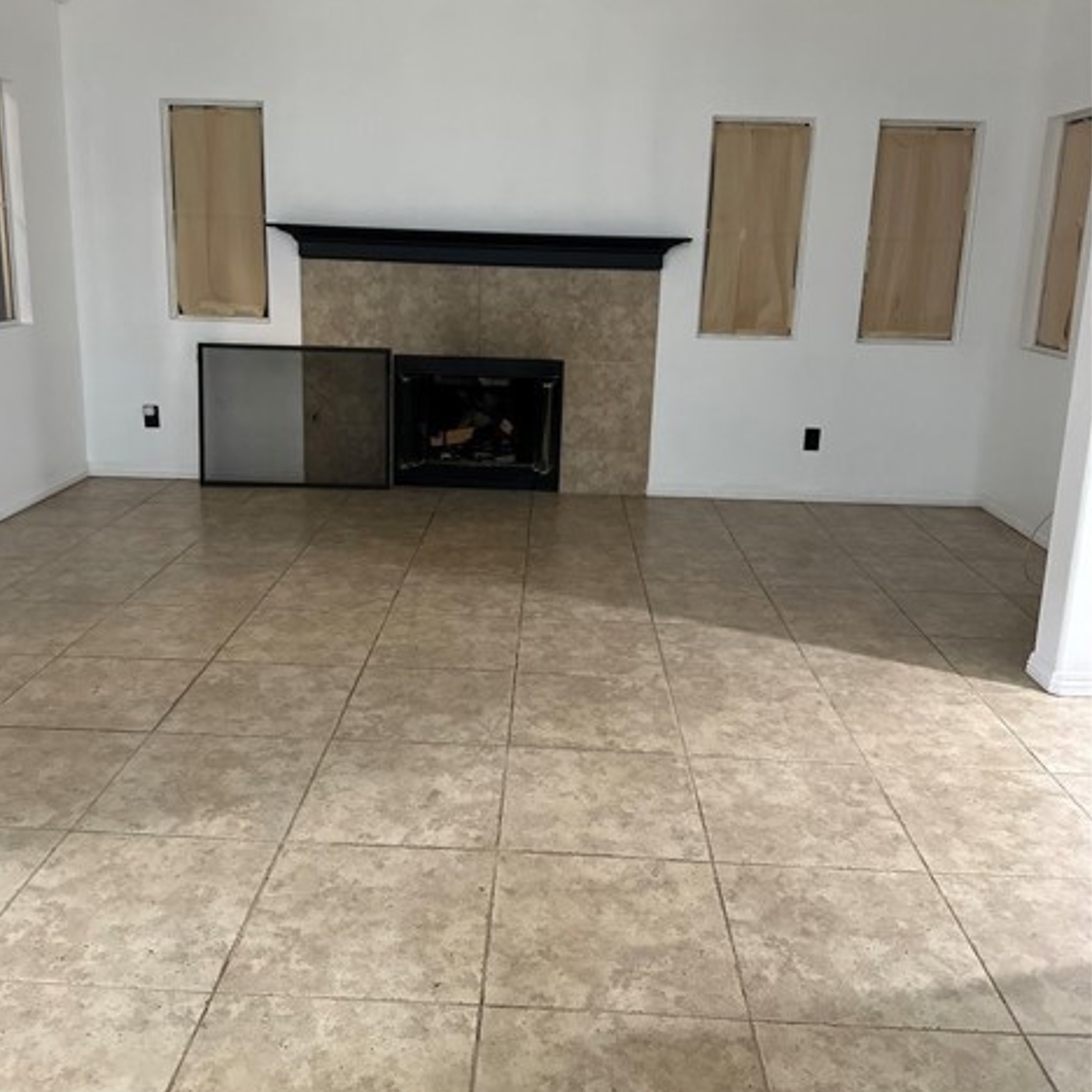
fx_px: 1035
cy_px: 453
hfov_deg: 55.6
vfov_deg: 55.3
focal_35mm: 29
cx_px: 534
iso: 640
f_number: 1.78
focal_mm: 6.86
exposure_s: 1/40
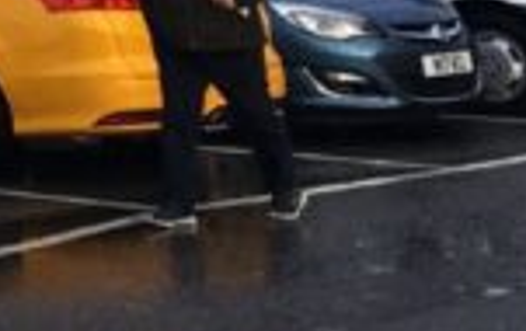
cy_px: -672
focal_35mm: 208
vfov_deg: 5.9
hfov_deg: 8.3
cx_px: -1101
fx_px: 2987
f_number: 2.2
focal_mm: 4.15
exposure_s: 1/382
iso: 25
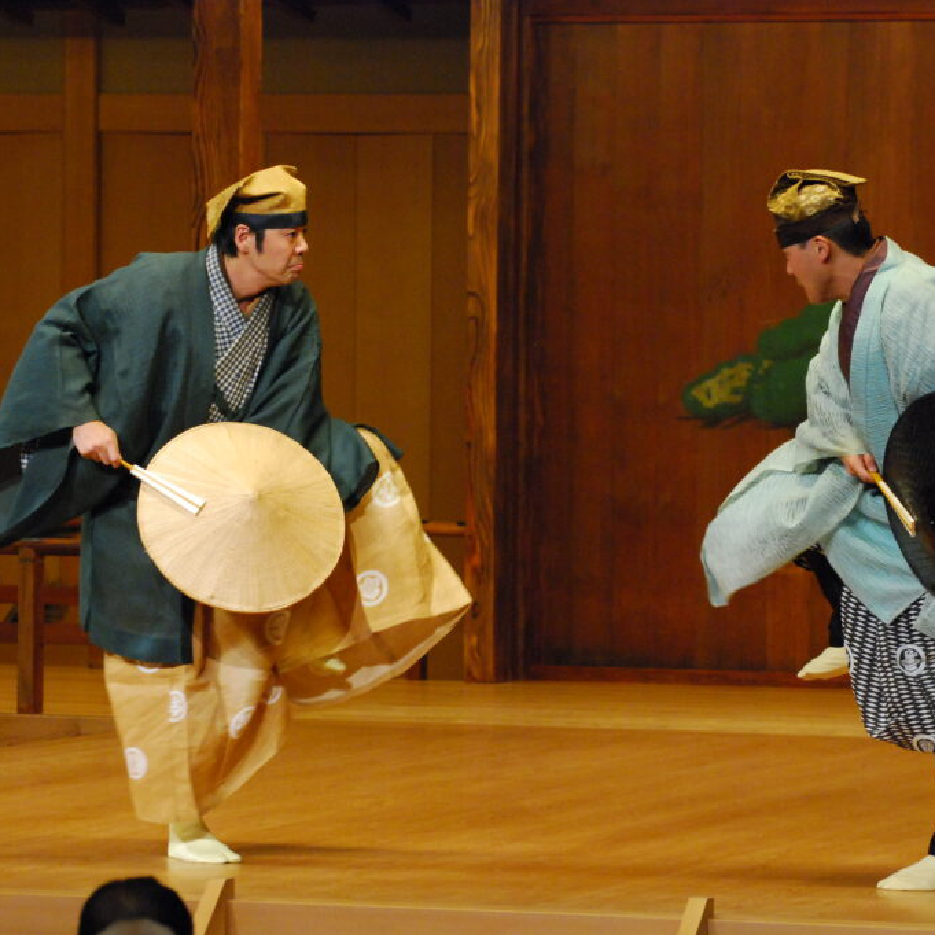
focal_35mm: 211
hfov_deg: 8.3
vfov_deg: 8.3
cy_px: 468
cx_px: 545
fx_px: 6448
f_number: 5.6
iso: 1600
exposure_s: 1/50
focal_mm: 110
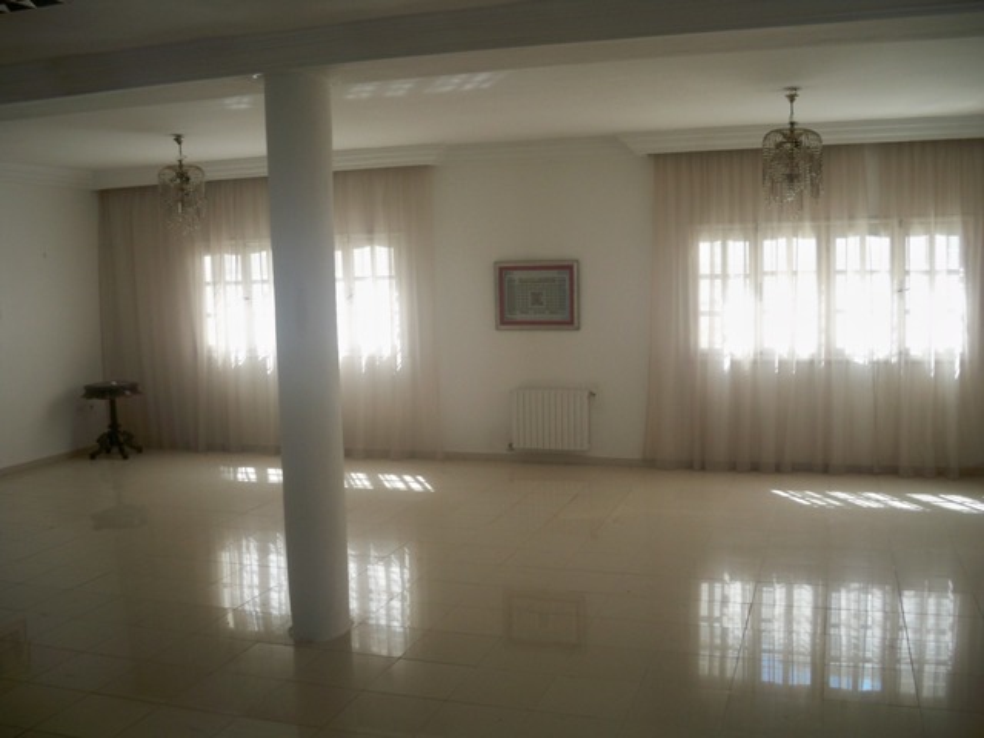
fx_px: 995
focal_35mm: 35
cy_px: 369
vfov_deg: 40.7
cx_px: 492
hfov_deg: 52.6
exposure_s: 1/60
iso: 64
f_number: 3.1
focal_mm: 6.3
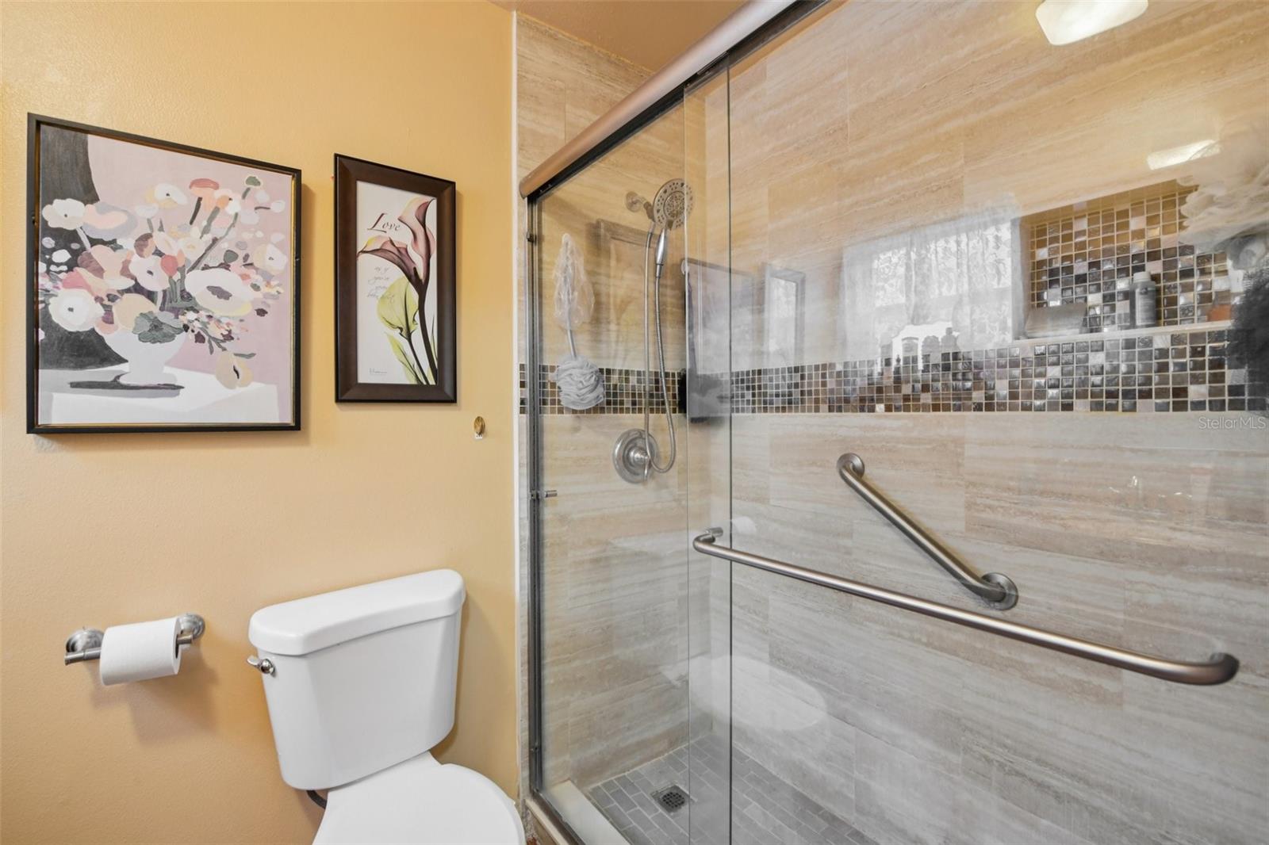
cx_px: 634
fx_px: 529
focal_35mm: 15
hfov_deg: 100.4
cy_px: 422
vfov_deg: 77.3
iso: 400
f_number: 8
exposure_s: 1/4
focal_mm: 15
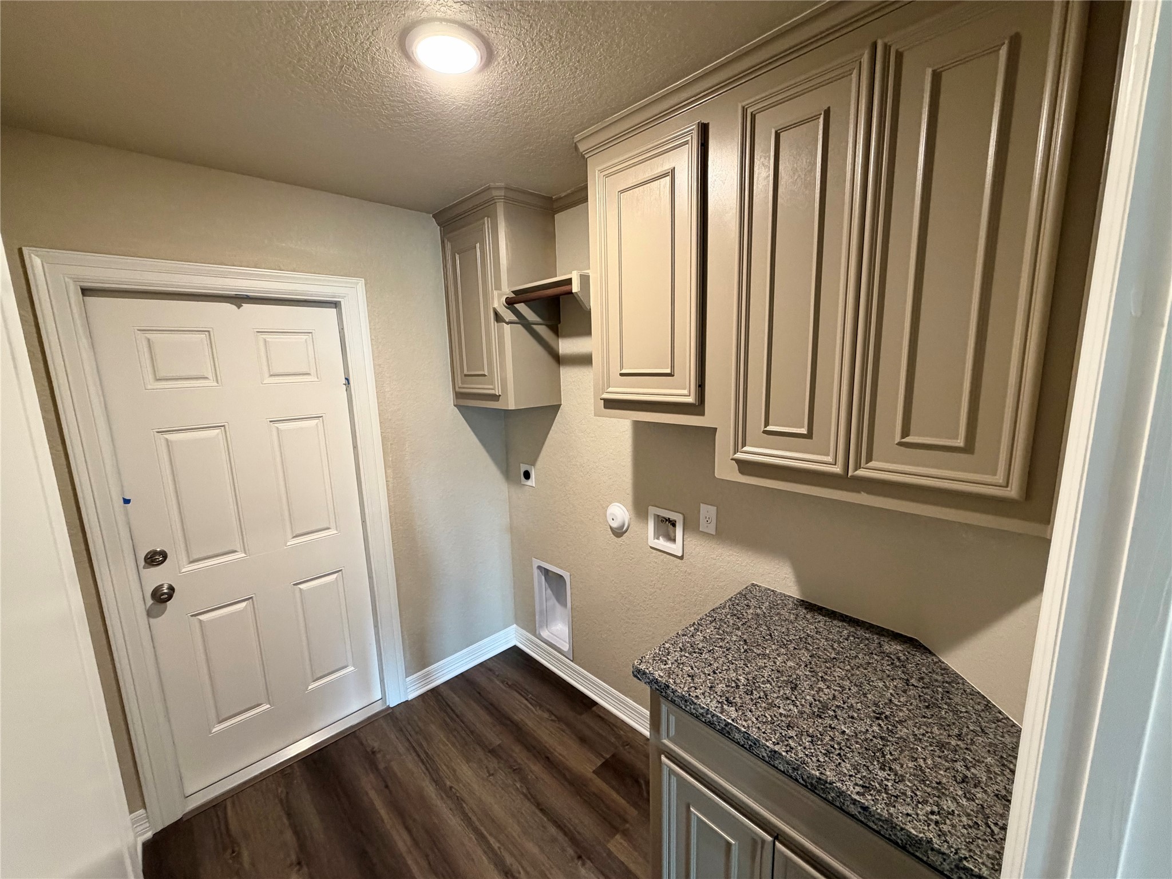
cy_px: 440
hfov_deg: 102.1
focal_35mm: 14
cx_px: 586
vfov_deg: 85.7
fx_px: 474
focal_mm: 2.22
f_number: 2.2
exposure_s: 1/60
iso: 400
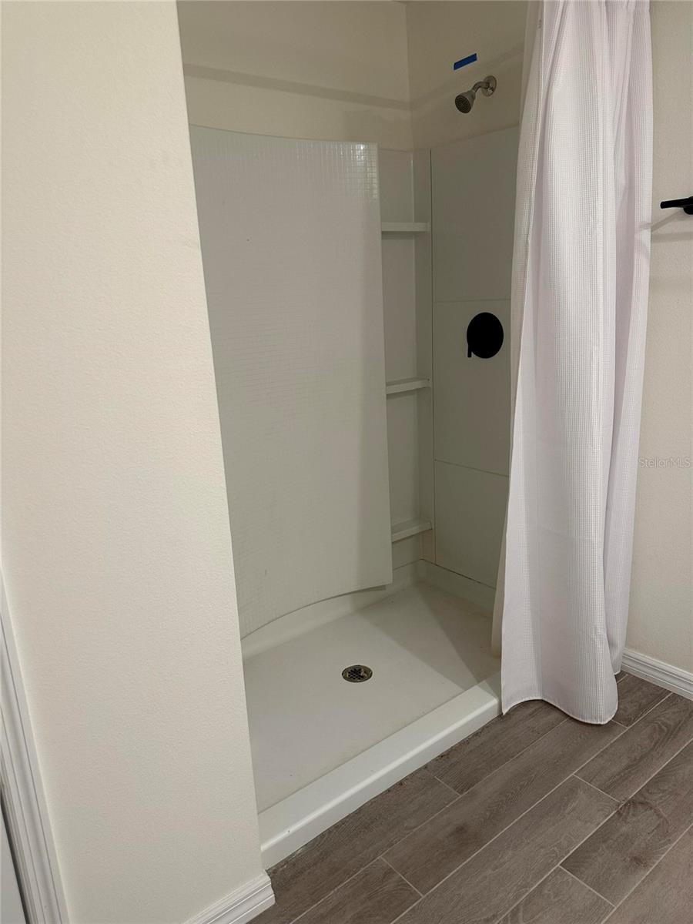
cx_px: 346
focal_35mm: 24
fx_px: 641
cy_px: 462
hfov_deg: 56.8
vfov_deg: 71.6
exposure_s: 1/60
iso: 160
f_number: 1.78
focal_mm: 6.86
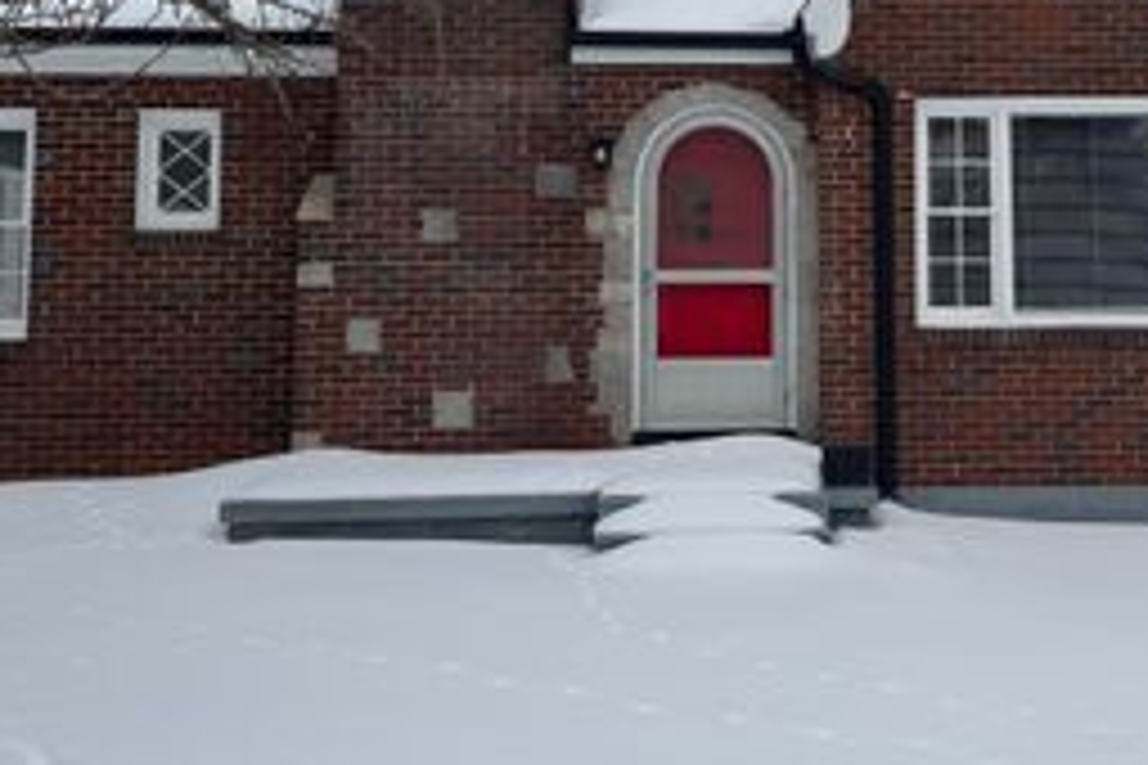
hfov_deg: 39.5
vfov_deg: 27.2
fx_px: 1562
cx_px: 828
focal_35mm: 49
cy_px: 205
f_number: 1.78
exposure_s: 1/3597
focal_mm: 6.76
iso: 80
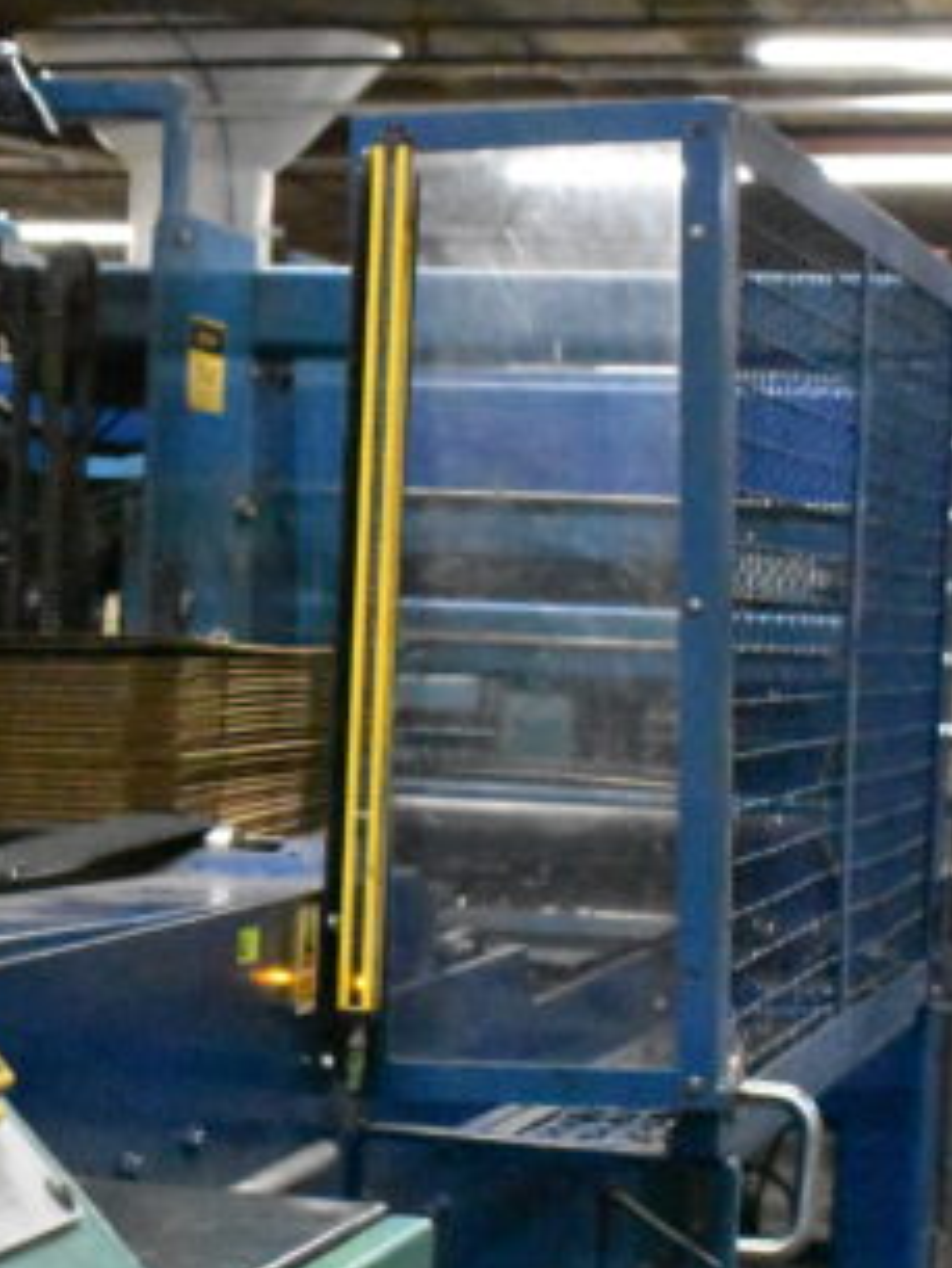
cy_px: 919
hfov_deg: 13.5
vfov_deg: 18.0
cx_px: 162
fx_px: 3994
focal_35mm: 109
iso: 20000
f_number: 8
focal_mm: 30
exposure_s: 1/250
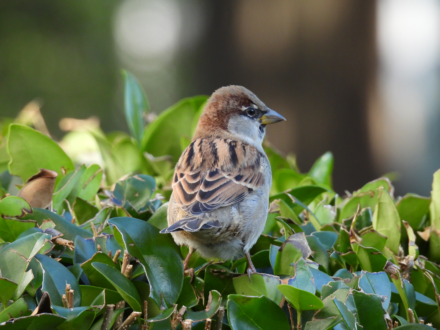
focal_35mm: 1000
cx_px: 220
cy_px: 165
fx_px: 12711
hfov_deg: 2.0
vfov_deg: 1.5
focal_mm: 178
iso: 400
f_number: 5.6
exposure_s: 1/160
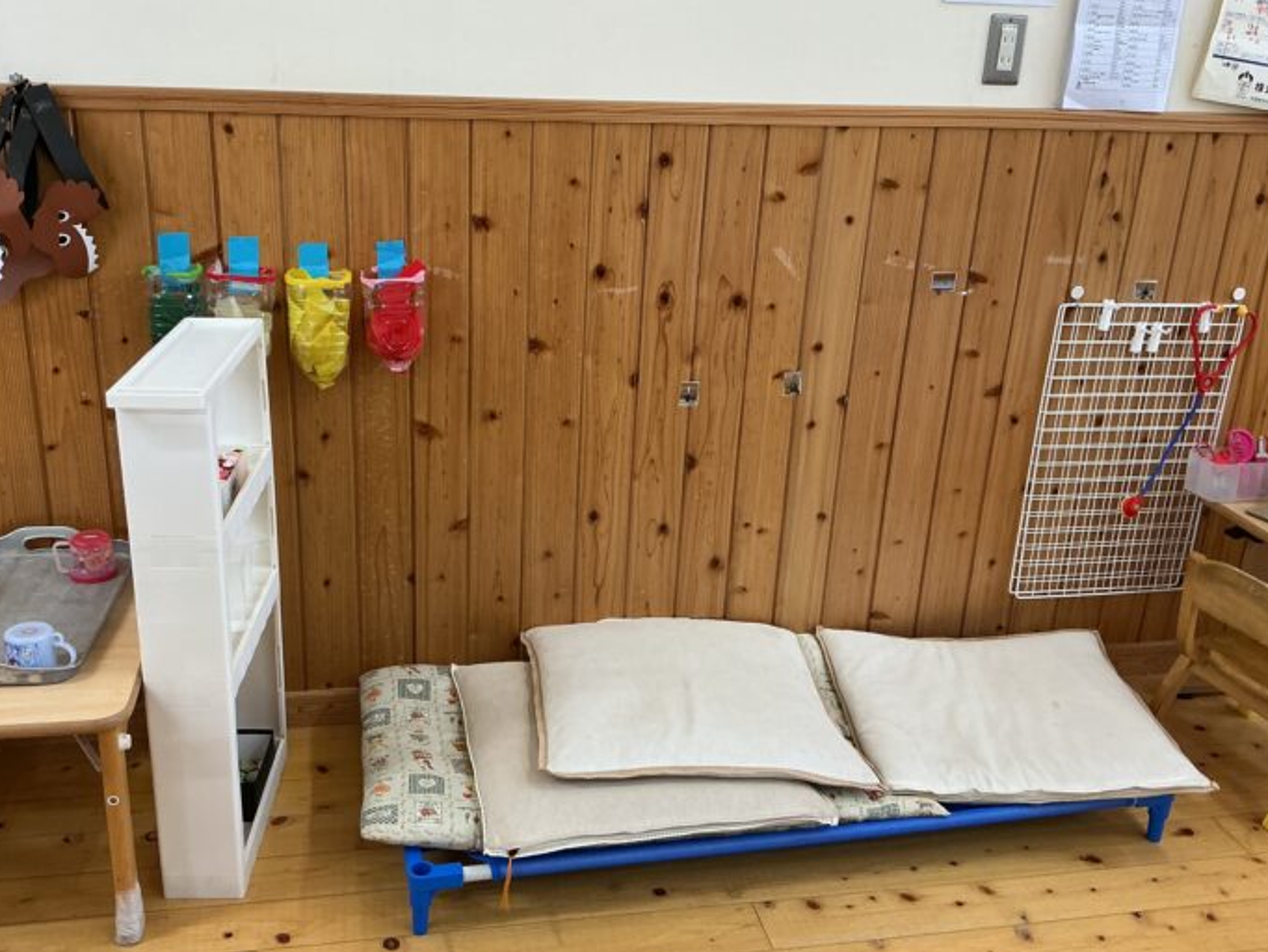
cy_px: 467
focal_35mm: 34
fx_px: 1246
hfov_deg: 53.9
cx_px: 582
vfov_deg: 41.8
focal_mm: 3
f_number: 1.8
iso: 50
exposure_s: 1/60
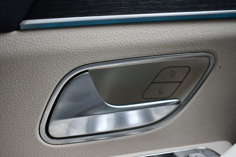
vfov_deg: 29.2
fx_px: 301
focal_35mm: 46
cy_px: 78
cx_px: 118
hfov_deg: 42.8
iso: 800
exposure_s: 1/160
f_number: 4.2
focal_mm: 31
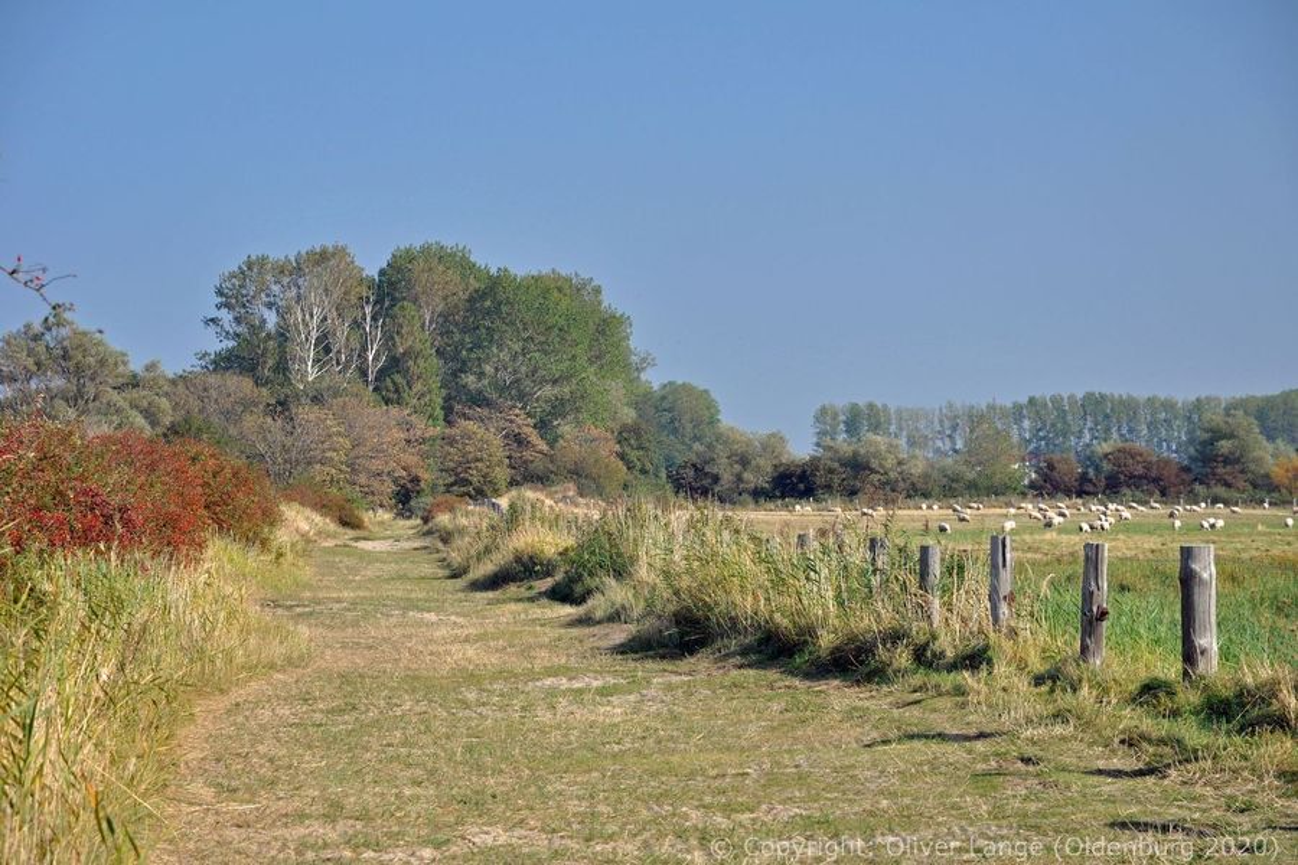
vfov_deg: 10.8
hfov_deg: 16.1
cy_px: 432
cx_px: 649
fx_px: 4597
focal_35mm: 128
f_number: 8
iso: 200
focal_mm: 85
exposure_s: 1/125
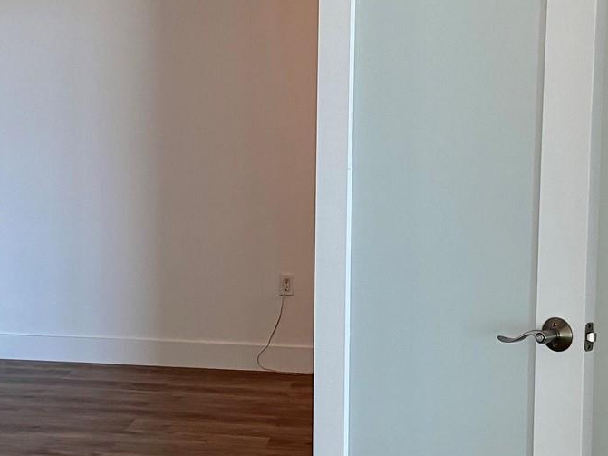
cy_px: 236
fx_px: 1089
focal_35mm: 62
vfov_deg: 23.6
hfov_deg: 31.0
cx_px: 208
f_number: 1.8
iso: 80
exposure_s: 1/60
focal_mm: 4.25
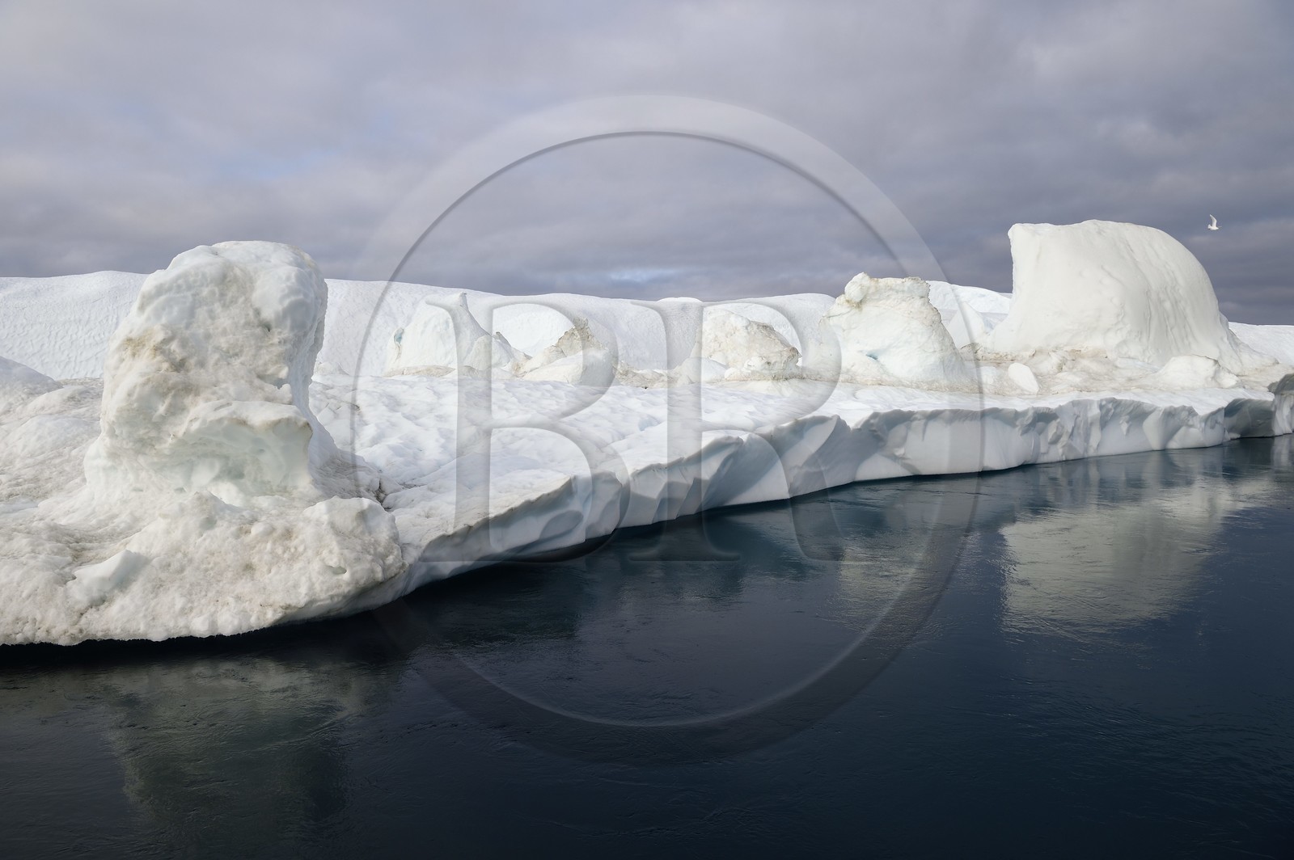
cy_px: 430
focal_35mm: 24
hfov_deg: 73.8
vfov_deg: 53.1
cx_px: 647
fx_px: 862
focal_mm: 24
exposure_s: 1/250
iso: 200
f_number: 11
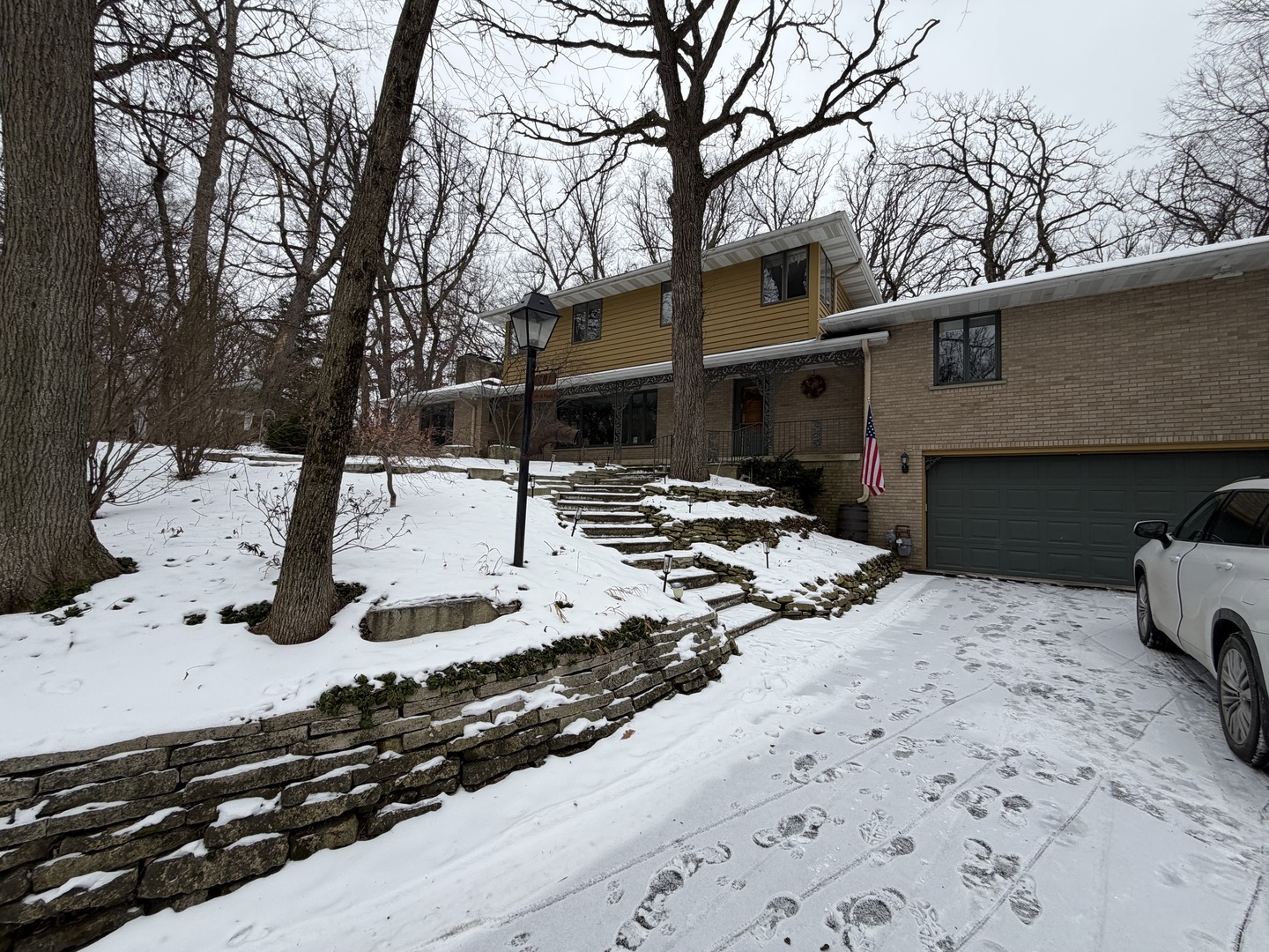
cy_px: 476
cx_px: 634
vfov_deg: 85.7
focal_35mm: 14
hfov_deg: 102.1
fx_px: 513
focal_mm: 2.22
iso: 40
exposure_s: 1/502
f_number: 2.2
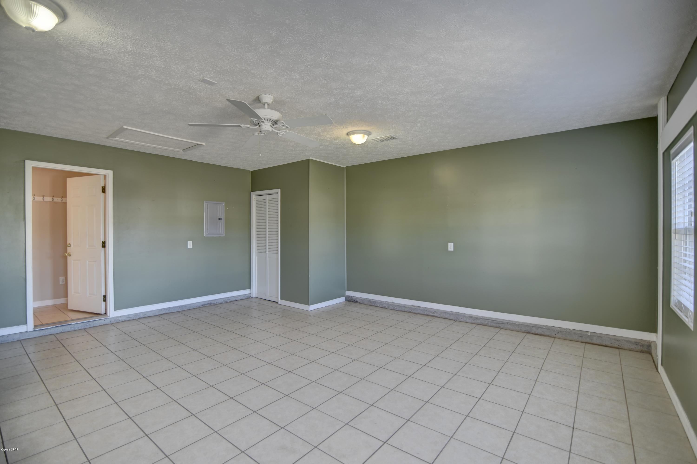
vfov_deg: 73.7
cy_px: 232
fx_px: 310
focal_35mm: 16
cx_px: 348
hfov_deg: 96.7
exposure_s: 1/15
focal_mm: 16
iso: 125
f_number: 2.8
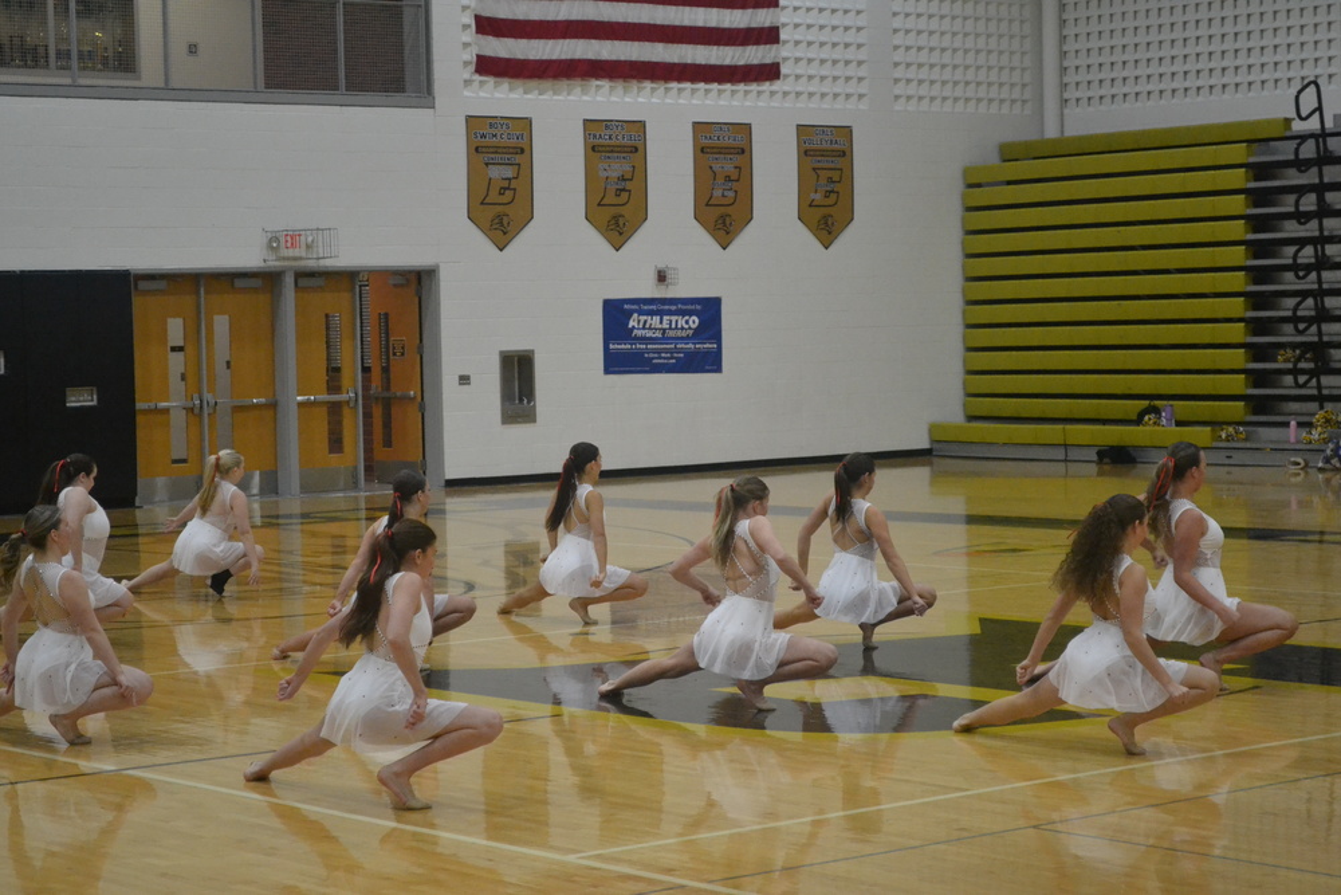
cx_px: 670
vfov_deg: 16.6
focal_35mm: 82
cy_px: 448
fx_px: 3073
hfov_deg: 24.6
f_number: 5.6
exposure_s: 1/250
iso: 3200
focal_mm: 55
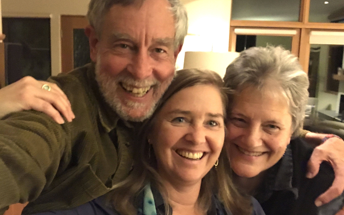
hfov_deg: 56.7
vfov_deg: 37.3
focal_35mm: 34
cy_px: 106
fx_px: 319
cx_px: 172
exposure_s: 1/15
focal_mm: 2.87
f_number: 2.2
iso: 1000
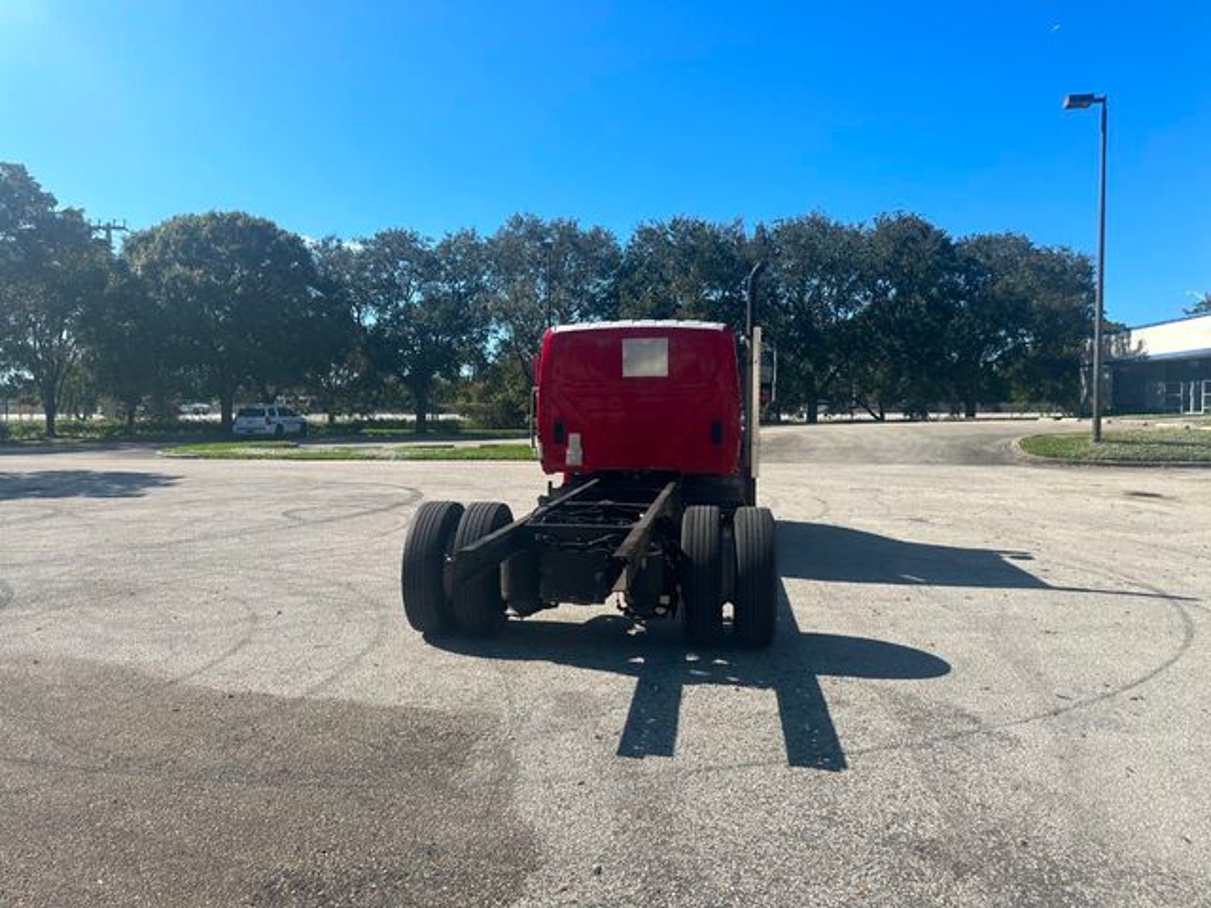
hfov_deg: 71.6
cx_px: 606
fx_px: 840
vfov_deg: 56.8
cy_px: 454
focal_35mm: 24
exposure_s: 1/4348
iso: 80
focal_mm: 6.86
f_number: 1.78
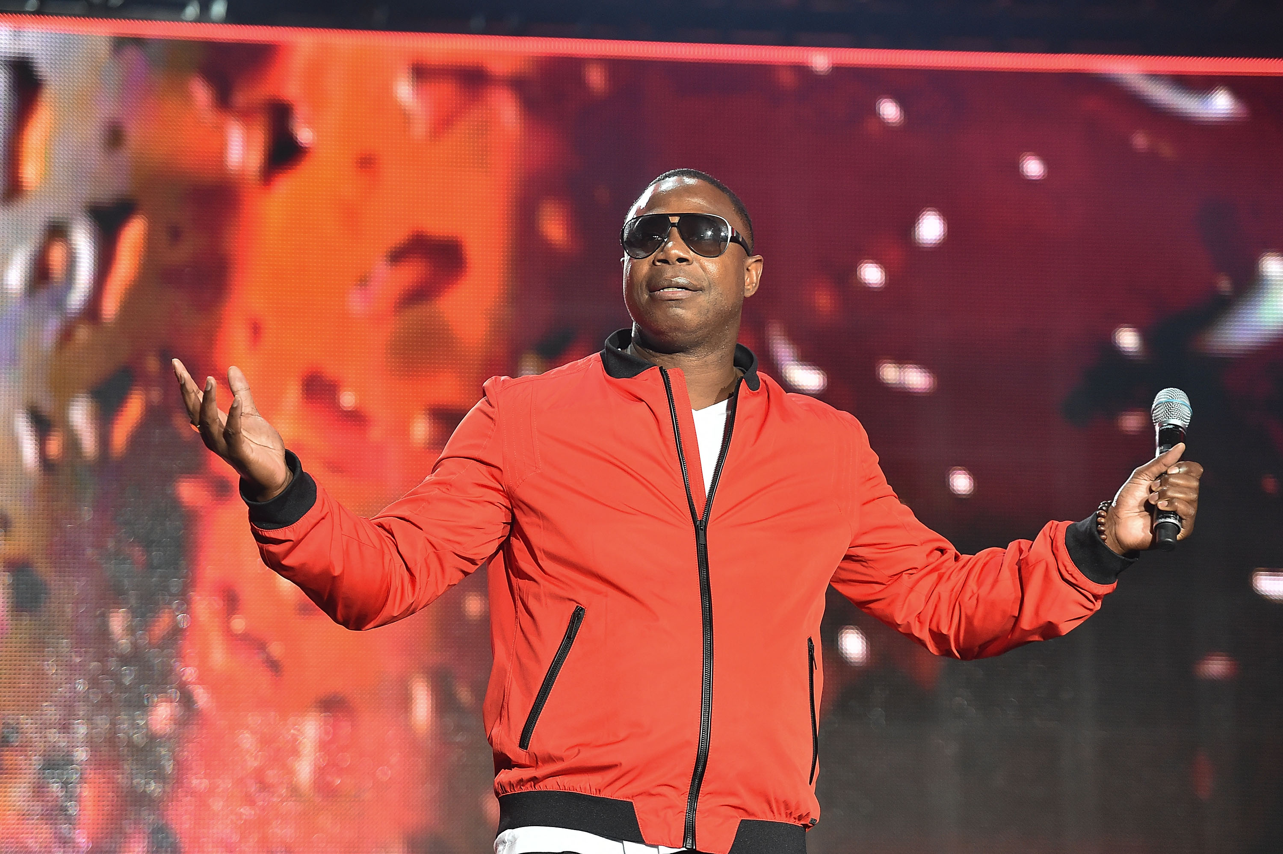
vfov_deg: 9.8
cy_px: 427
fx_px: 4987
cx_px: 642
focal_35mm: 140
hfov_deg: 14.7
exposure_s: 1/500
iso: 3200
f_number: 2.8
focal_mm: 140
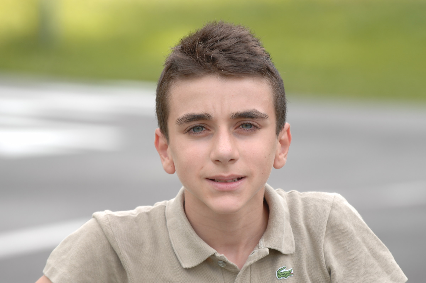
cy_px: 142
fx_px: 3546
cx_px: 213
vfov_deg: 4.6
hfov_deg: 6.9
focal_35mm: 300
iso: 100
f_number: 5.3
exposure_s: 1/100
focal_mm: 200
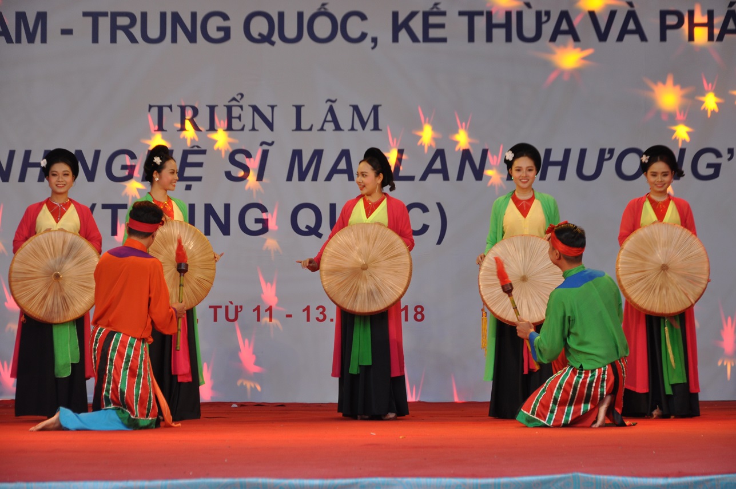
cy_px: 244
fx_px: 2297
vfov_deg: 12.1
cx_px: 368
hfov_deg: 18.2
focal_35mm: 112
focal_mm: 75
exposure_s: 1/60
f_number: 5.3
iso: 400
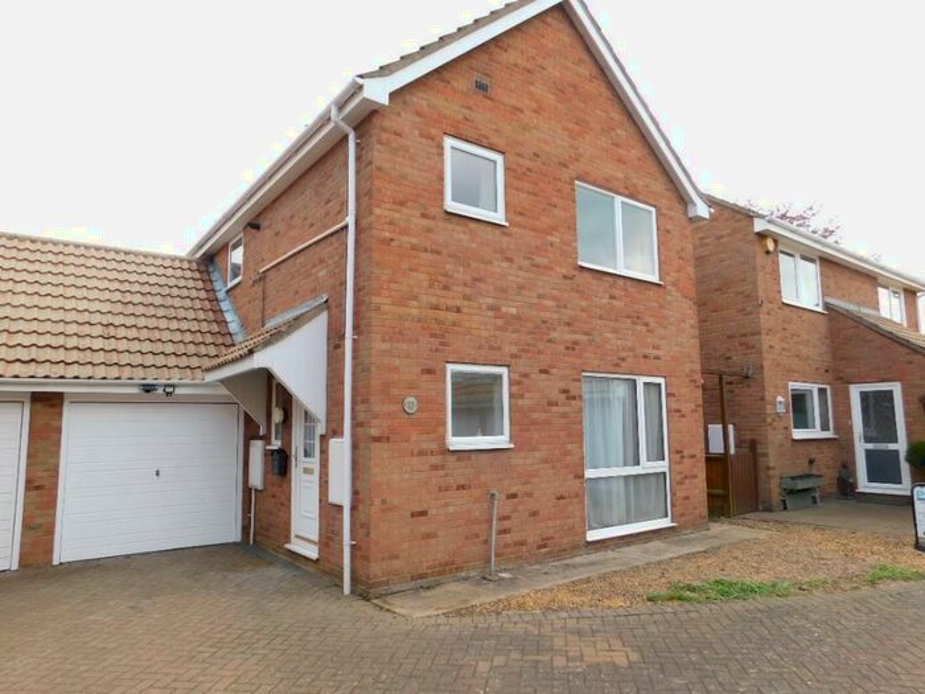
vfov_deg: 58.9
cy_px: 347
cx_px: 462
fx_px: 615
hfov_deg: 73.9
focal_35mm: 23
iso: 125
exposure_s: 1/320
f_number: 3
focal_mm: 4
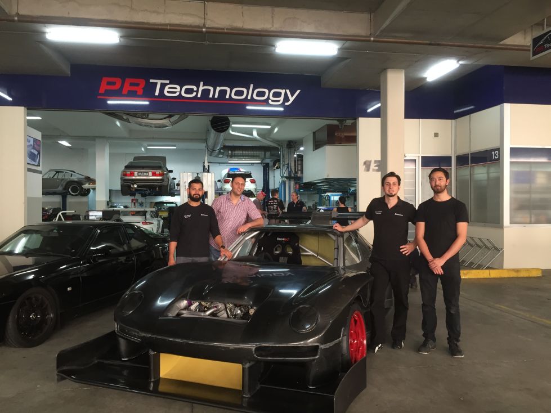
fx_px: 462
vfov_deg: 48.2
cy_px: 206
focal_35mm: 29
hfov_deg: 61.7
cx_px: 276
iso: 80
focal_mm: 4.15
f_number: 2.2
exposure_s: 1/30
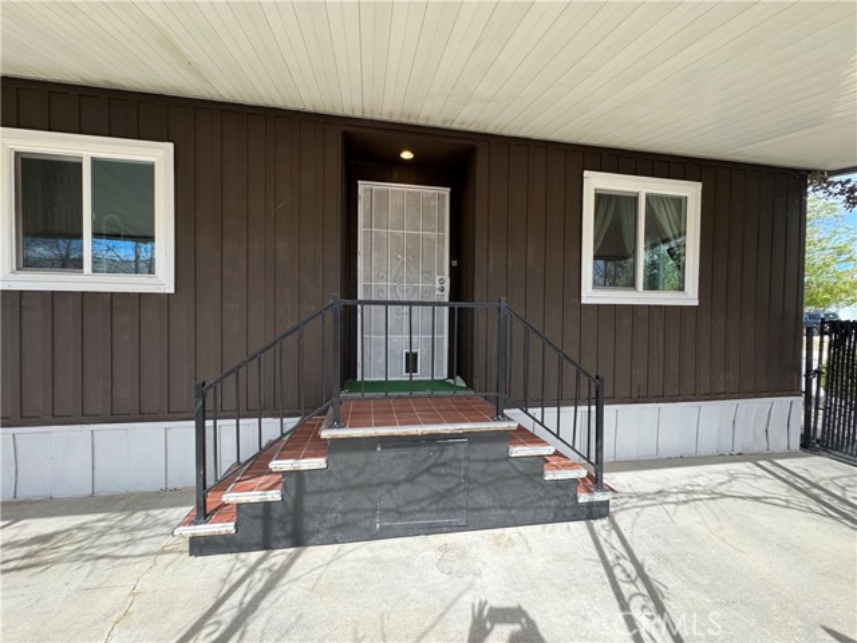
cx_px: 428
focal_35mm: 14
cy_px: 322
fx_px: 347
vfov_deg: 85.7
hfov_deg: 102.1
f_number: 2.2
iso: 40
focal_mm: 2.22
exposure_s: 1/341
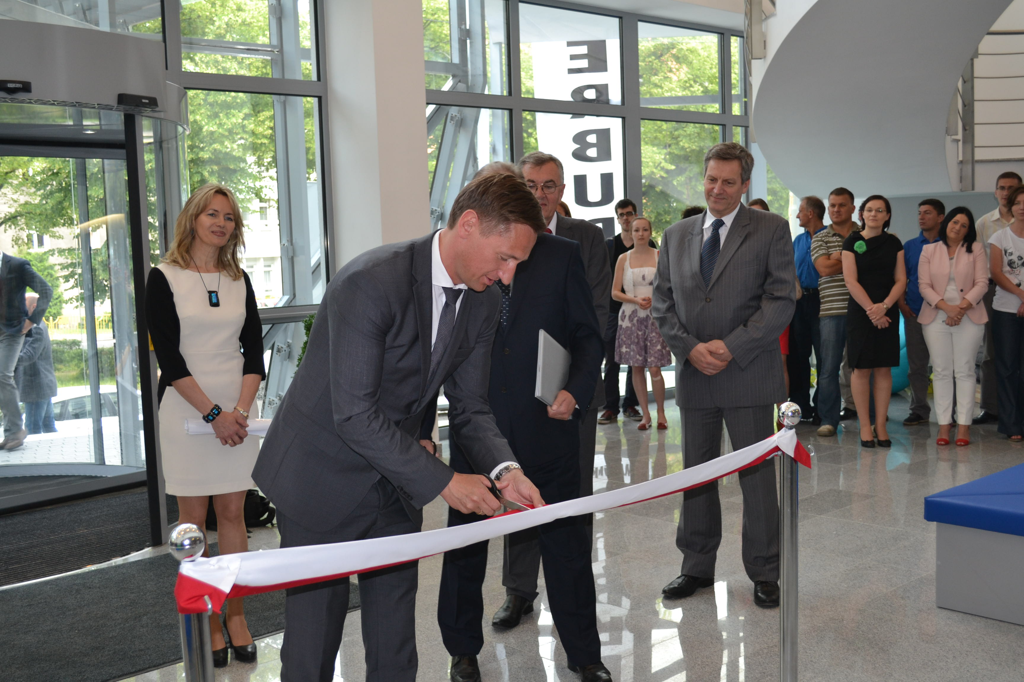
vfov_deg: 34.2
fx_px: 1109
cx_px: 512
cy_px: 341
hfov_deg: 49.6
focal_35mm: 39
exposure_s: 1/100
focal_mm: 26
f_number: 4.2
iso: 400
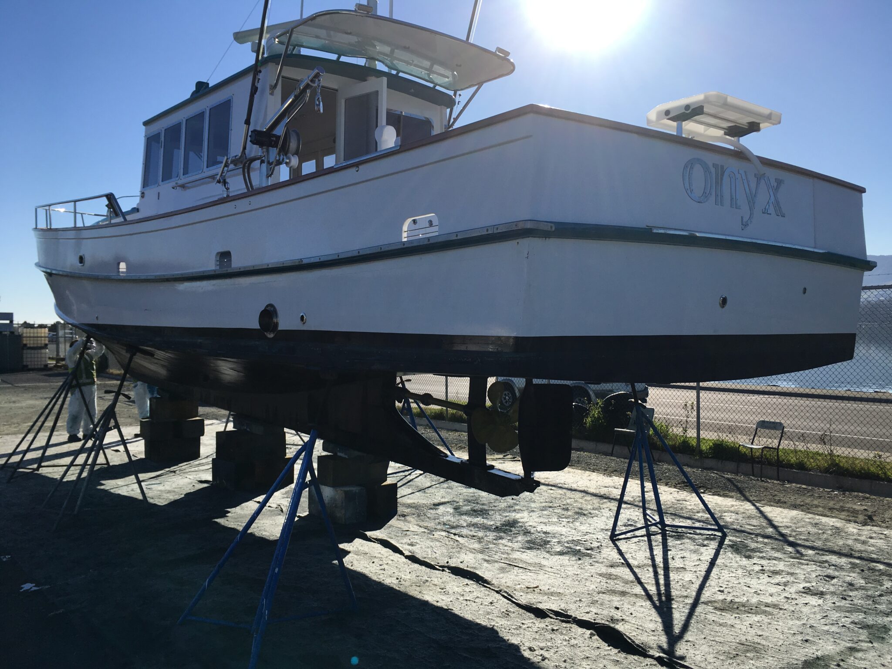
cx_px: 446
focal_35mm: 29
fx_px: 747
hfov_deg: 61.7
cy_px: 334
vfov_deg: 48.2
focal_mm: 4.15
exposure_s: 1/2404
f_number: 2.2
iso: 25
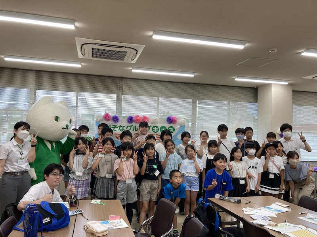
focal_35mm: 28
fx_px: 256
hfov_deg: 63.4
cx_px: 158
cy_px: 118
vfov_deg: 49.7
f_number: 1.8
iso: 64
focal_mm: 3.99
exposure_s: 1/100
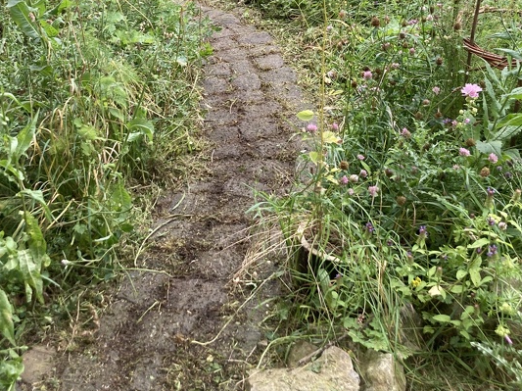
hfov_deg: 36.2
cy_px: 48
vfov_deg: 26.7
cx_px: 241
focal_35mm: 53
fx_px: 799
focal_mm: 3.99
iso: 25
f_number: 1.8
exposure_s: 1/121
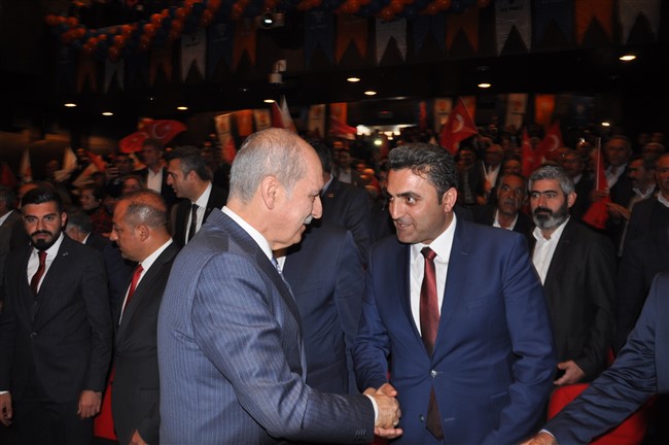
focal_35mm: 27
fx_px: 501
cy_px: 222
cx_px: 334
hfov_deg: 67.4
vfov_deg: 47.8
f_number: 3.5
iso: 400
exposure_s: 1/60
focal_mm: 18
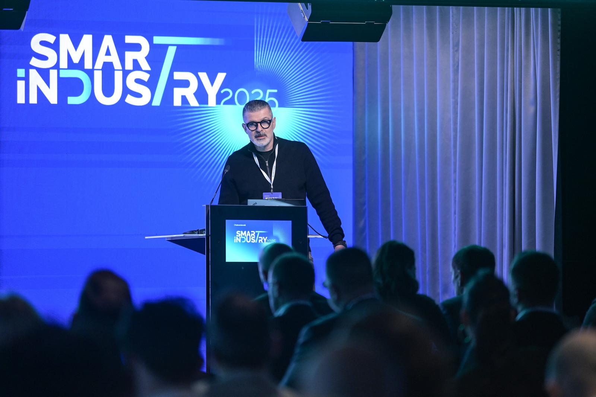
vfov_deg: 7.2
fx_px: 3146
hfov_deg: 10.8
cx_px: 298
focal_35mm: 190
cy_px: 198
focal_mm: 190
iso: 1600
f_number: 2.8
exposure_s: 1/200
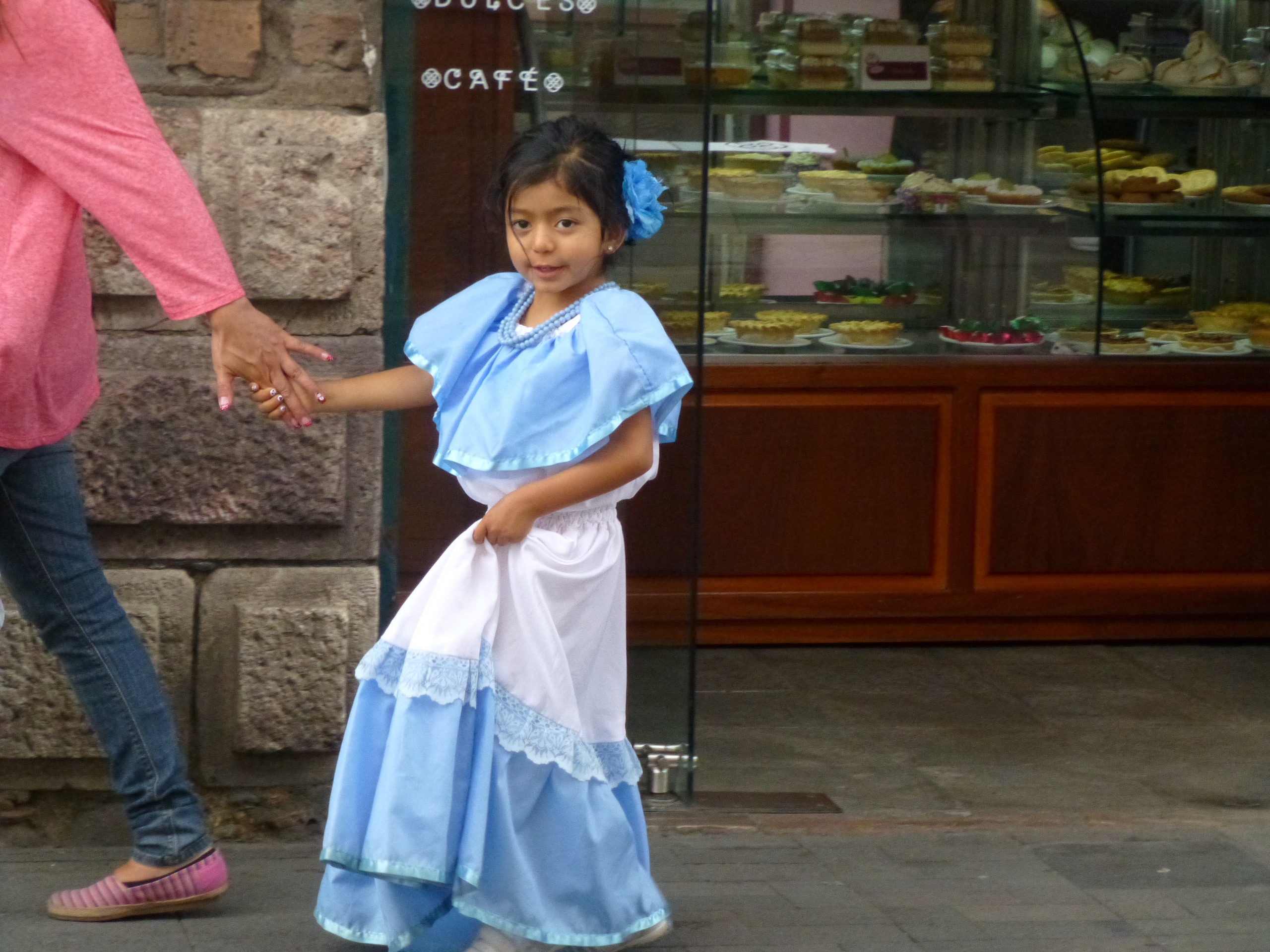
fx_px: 5320
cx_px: 635
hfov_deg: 13.6
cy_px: 476
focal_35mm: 145
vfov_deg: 10.2
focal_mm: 25.9
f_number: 5.4
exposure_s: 1/320
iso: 640
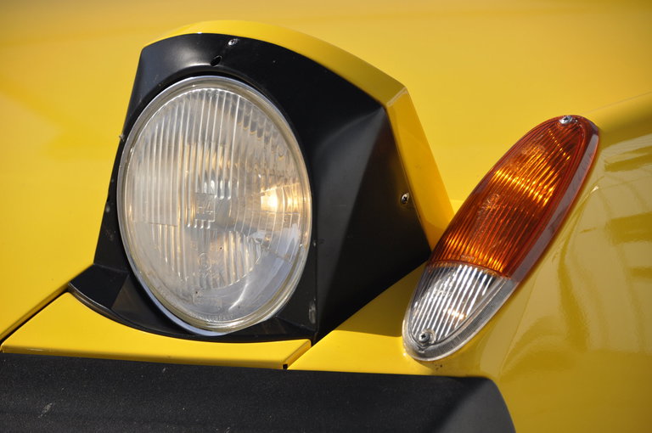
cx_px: 326
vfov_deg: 6.8
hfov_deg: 10.2
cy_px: 216
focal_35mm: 202
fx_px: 3663
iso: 500
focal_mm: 135
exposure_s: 1/800
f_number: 7.1
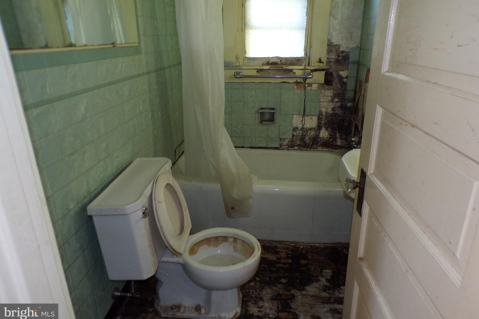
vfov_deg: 51.2
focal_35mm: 25
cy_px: 143
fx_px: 333
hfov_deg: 71.5
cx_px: 240
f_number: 3
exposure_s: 1/34
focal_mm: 4.3
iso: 200
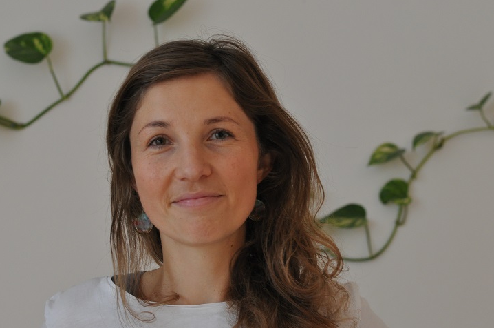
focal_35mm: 94
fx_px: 1288
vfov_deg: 14.5
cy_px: 193
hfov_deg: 21.7
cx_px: 230
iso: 800
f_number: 4
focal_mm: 50
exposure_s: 1/60
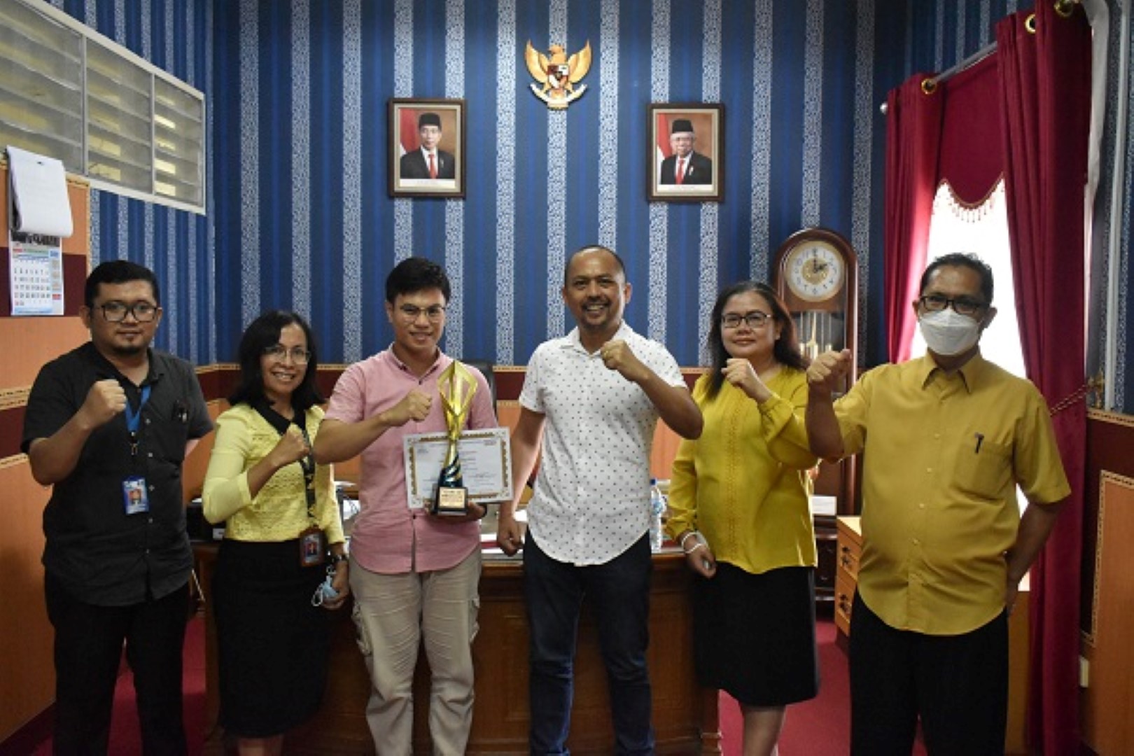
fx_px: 992
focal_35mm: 32
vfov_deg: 41.7
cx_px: 567
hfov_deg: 59.5
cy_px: 378
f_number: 5
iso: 6400
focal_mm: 21
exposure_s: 1/100
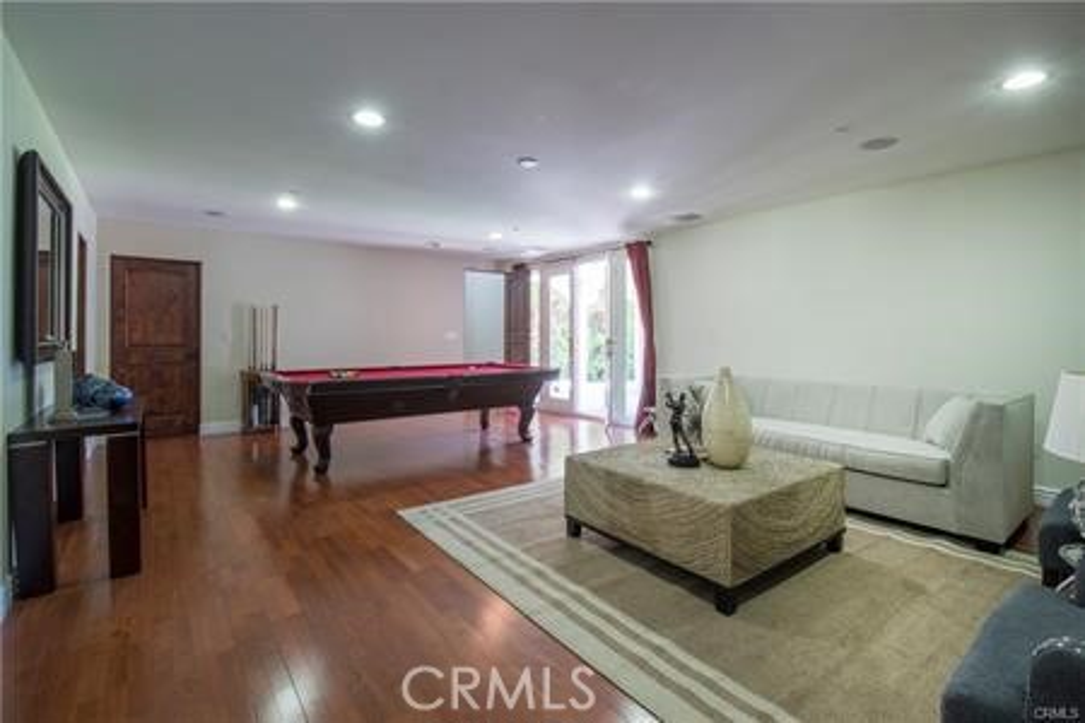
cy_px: 362
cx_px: 542
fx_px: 452
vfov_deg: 77.3
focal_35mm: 15
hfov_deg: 100.4
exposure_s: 4
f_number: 22
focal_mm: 15
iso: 200
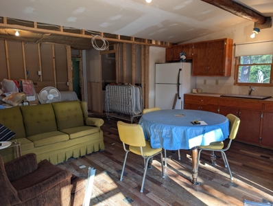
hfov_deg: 71.5
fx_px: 190
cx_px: 136
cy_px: 103
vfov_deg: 57.0
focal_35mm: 24
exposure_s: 1/120
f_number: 1.68
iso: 34
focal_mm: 6.9
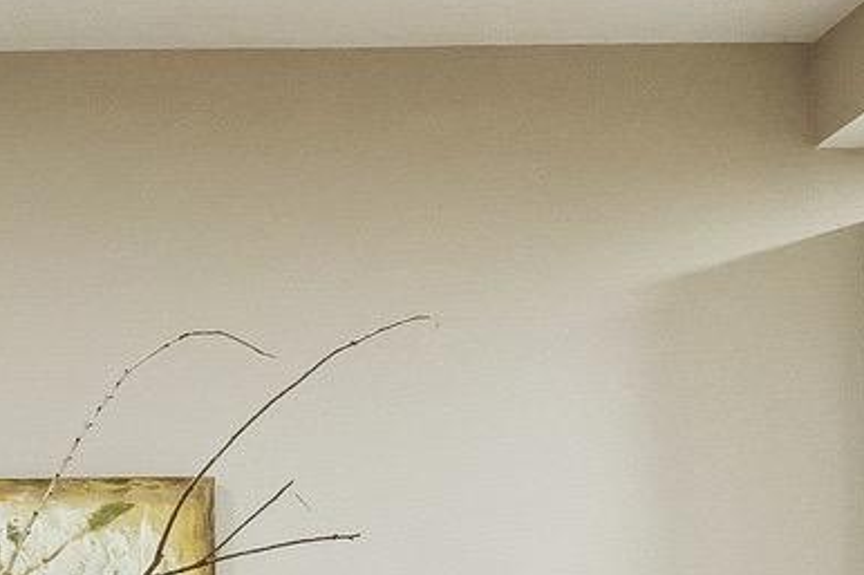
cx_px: -58
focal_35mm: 85
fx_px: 2039
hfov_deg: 22.7
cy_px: 854
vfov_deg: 14.9
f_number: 5.6
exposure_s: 1/100
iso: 1600
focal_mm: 16
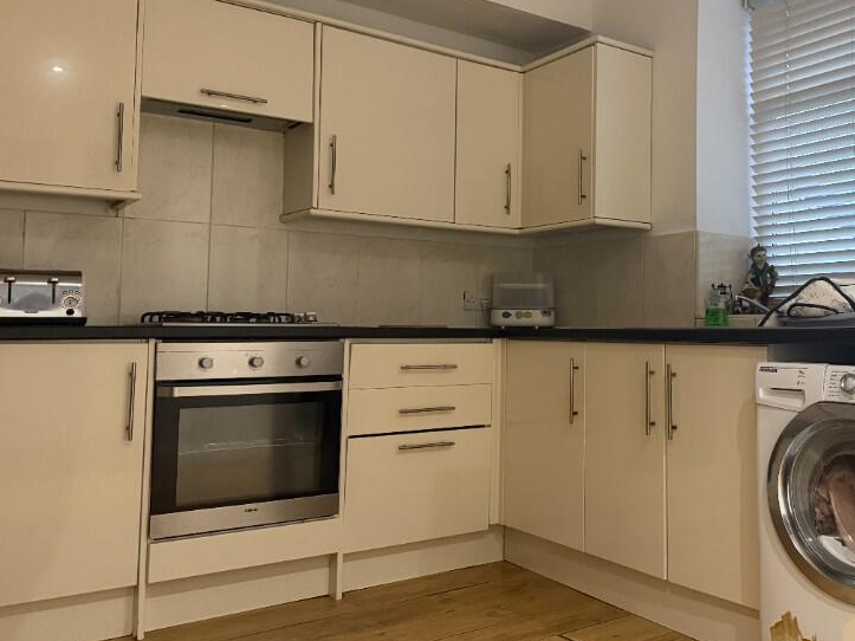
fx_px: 840
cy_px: 260
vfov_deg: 41.6
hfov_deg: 52.8
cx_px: 578
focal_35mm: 34
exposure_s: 1/50
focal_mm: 6.76
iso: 640
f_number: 1.78
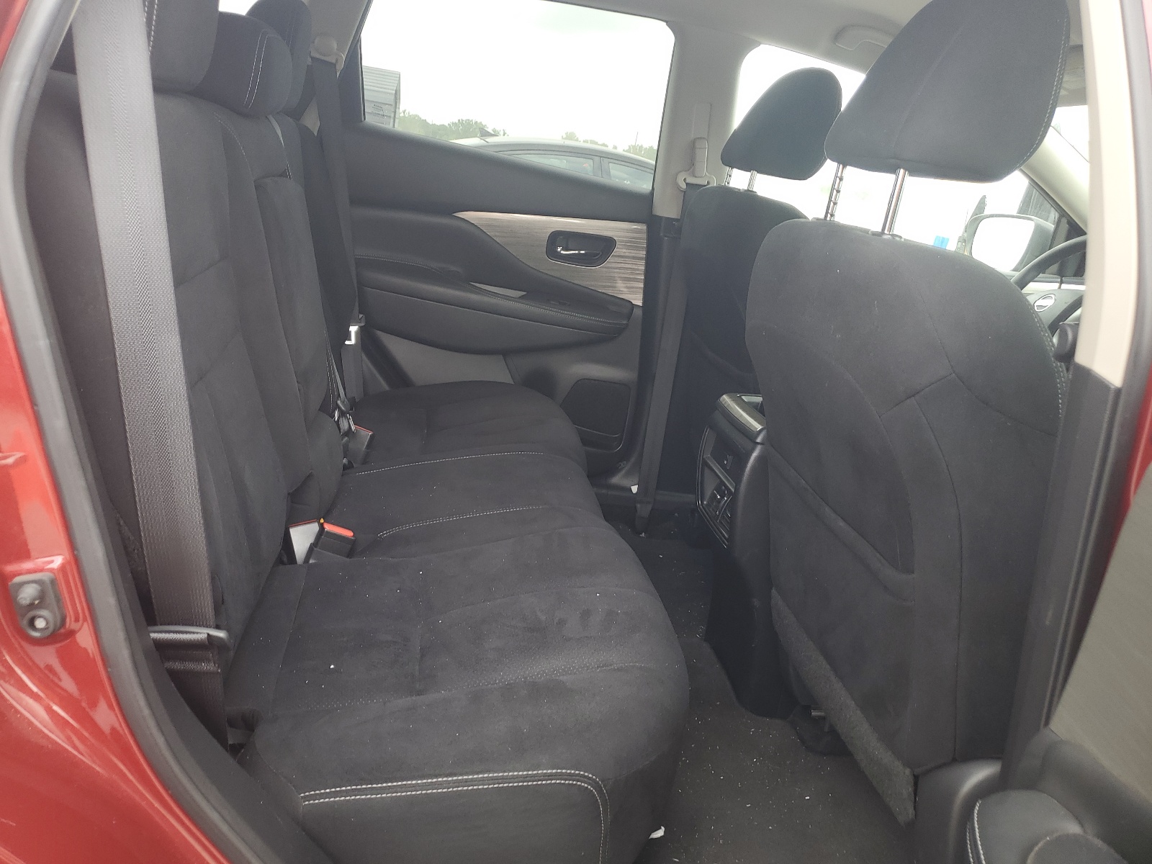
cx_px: 576
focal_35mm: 26
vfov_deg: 53.1
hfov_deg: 67.3
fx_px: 865
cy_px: 432
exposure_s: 1/120
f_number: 1.5
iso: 50
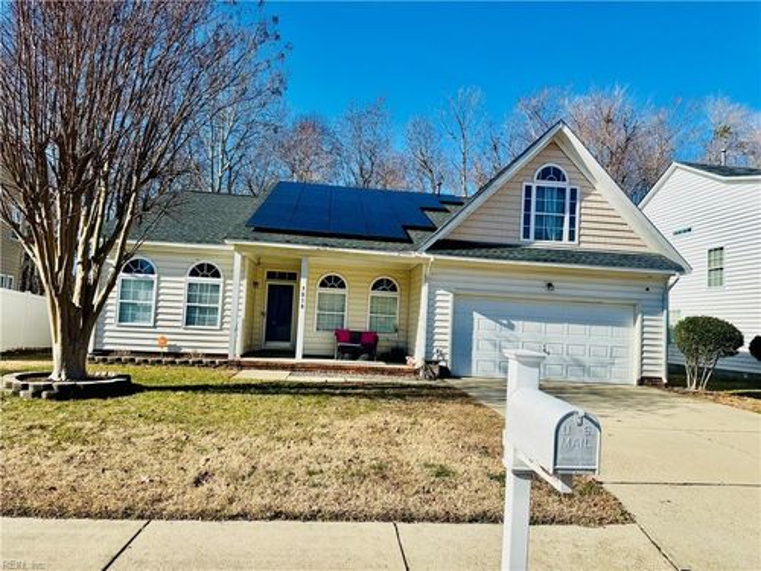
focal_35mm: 24
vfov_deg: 56.8
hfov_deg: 71.6
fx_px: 528
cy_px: 286
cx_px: 380
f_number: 1.78
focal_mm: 6.76
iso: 80
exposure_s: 1/5814
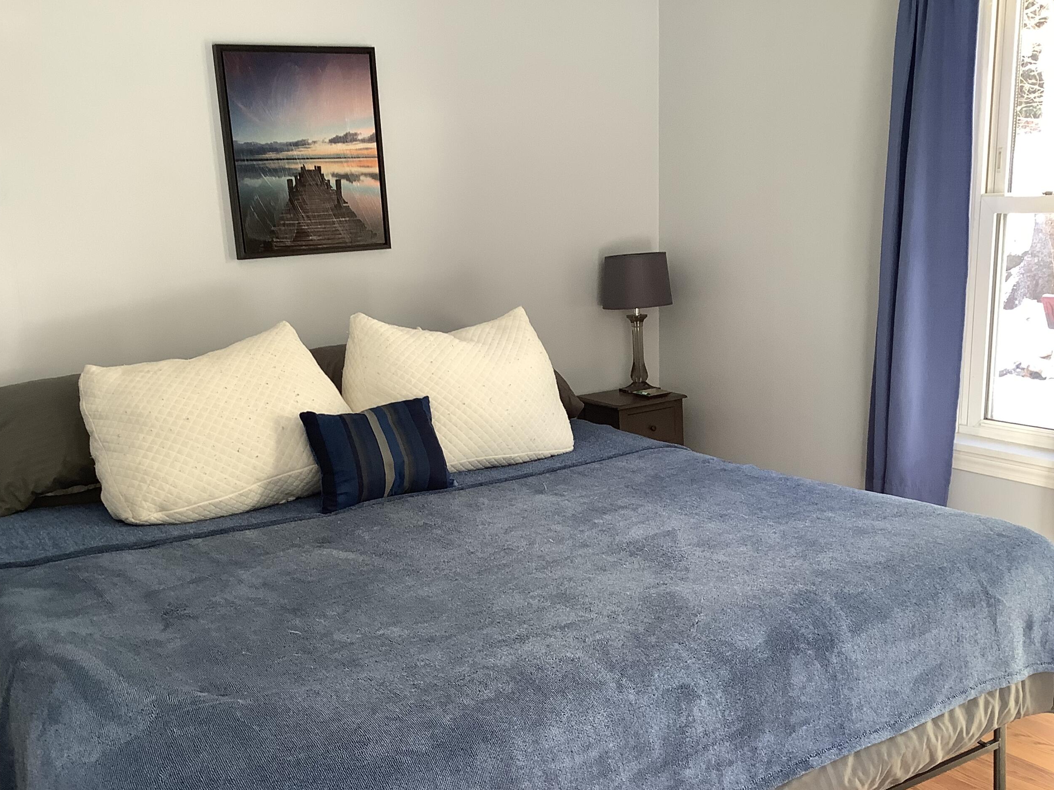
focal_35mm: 37
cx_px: 509
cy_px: 470
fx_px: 1126
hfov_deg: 50.1
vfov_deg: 38.5
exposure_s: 1/50
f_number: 2.4
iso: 64
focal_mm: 3.3
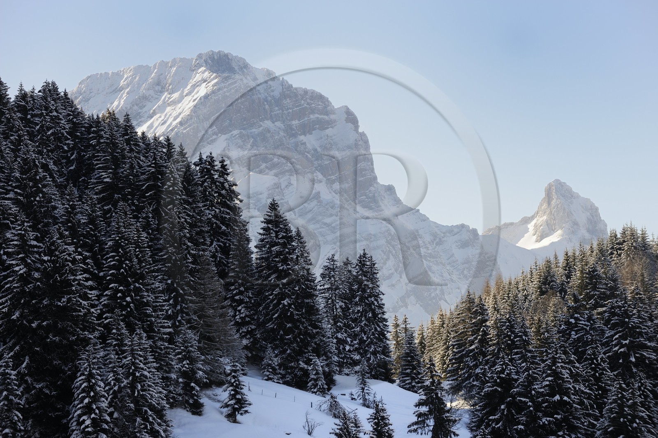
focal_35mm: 200
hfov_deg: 10.3
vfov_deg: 6.9
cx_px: 329
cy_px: 219
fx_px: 3652
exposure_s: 1/320
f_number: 8
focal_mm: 200
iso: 200
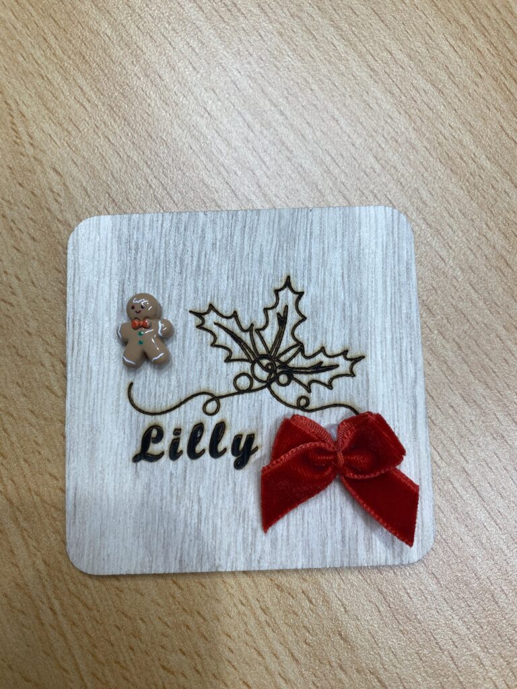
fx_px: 498
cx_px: 258
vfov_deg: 69.4
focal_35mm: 25
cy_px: 344
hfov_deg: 54.9
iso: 50
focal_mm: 4.25
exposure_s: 1/100
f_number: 1.8
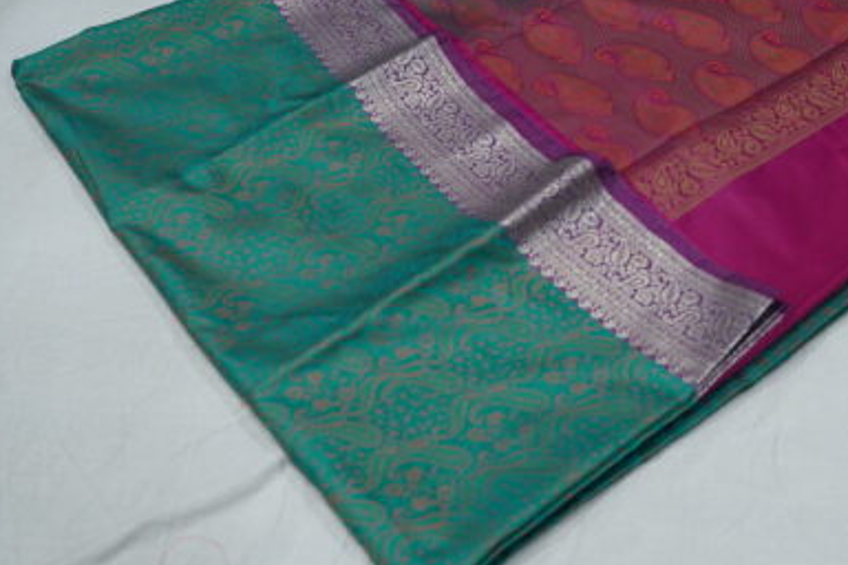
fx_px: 1178
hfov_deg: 38.9
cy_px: 148
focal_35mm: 50
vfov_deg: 26.7
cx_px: 603
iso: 2500
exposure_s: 1/160
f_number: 4.5
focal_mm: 32
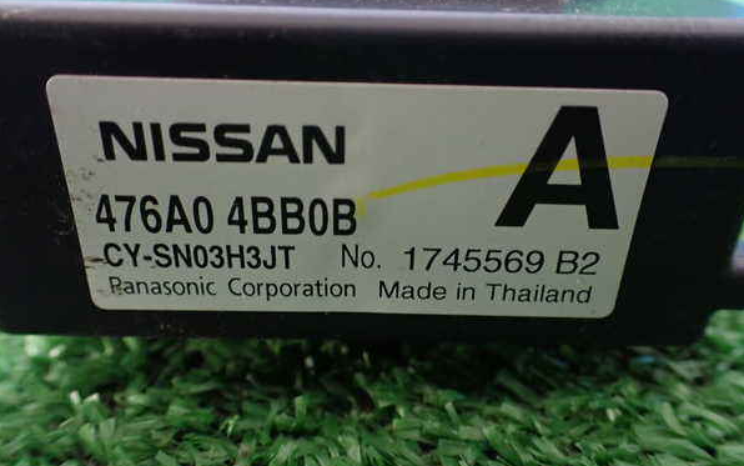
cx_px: 372
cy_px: 246
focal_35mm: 32
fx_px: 649
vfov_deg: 39.5
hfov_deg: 59.6
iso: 800
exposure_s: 1/50
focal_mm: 5.4
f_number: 2.3
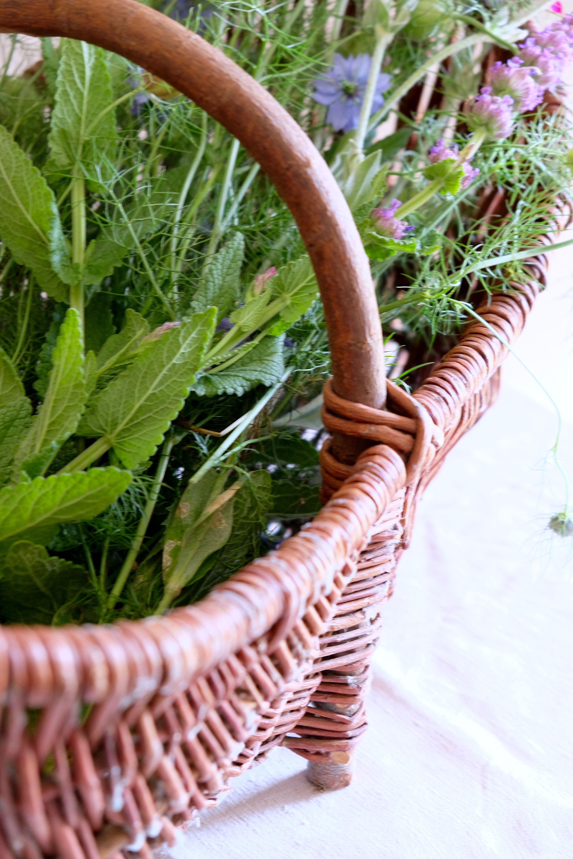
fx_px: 1981
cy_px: 430
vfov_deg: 24.5
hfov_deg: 16.5
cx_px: 286
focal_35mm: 83
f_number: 4
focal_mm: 55
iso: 800
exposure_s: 1/17
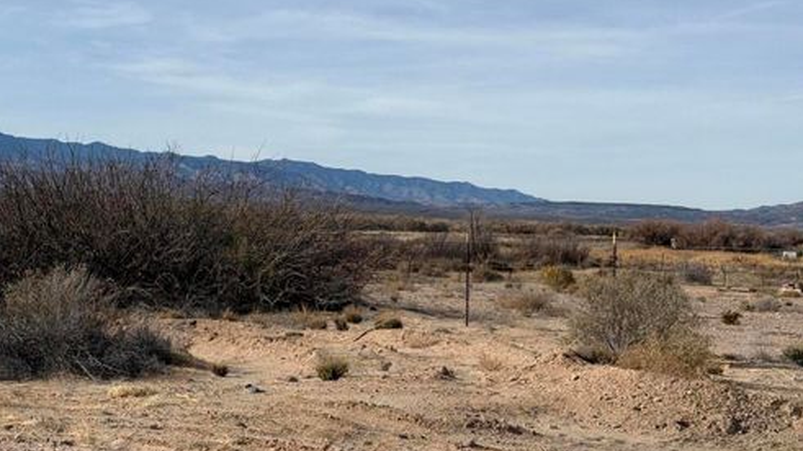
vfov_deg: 17.0
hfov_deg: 29.8
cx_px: 396
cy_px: 246
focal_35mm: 71
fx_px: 1512
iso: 80
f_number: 1.78
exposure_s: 1/9901
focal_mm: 6.76
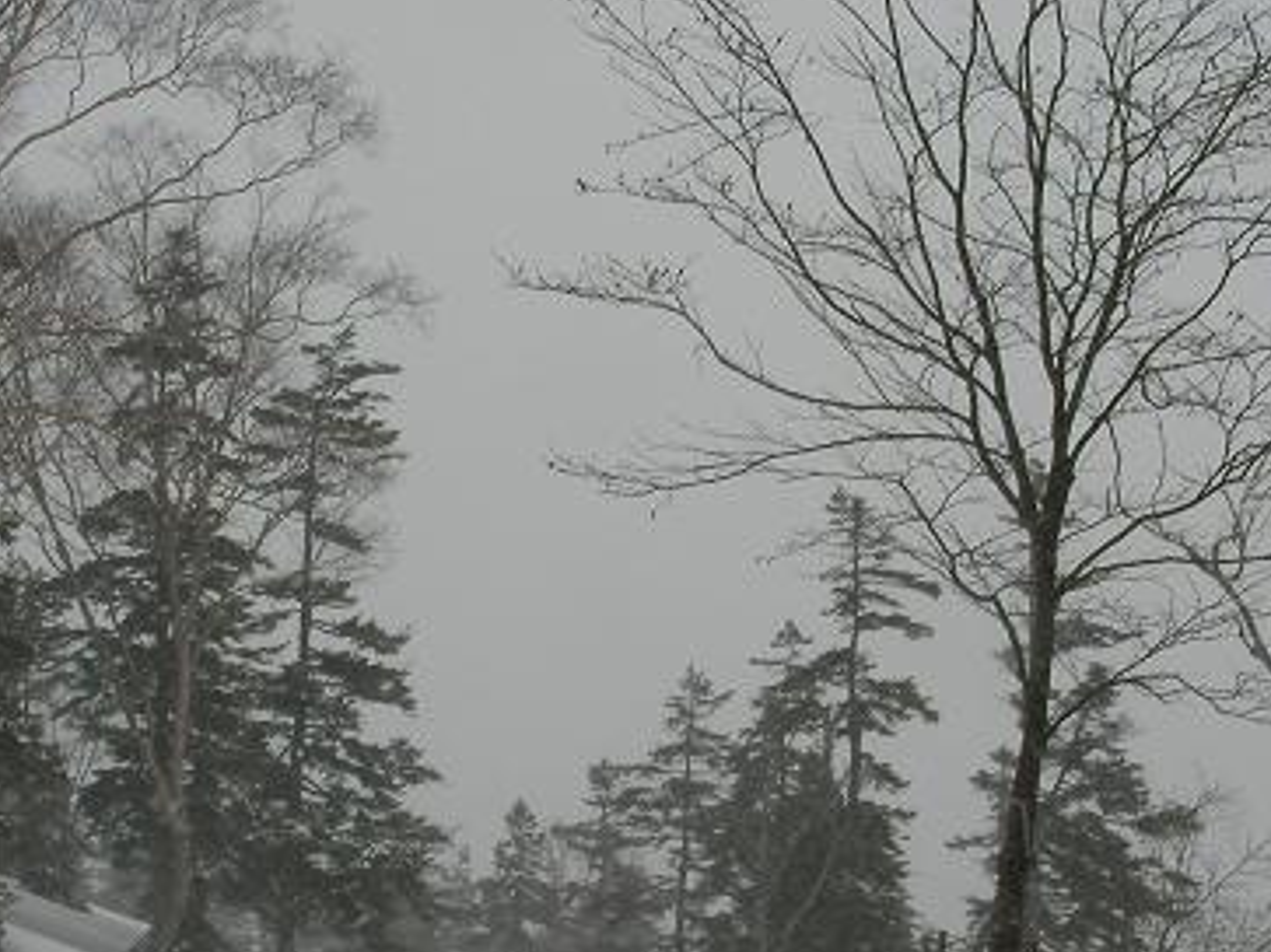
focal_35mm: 67
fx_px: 2459
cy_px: 700
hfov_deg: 29.0
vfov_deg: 21.7
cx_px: 602
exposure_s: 1/742
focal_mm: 6.3
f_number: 6.7
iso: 50
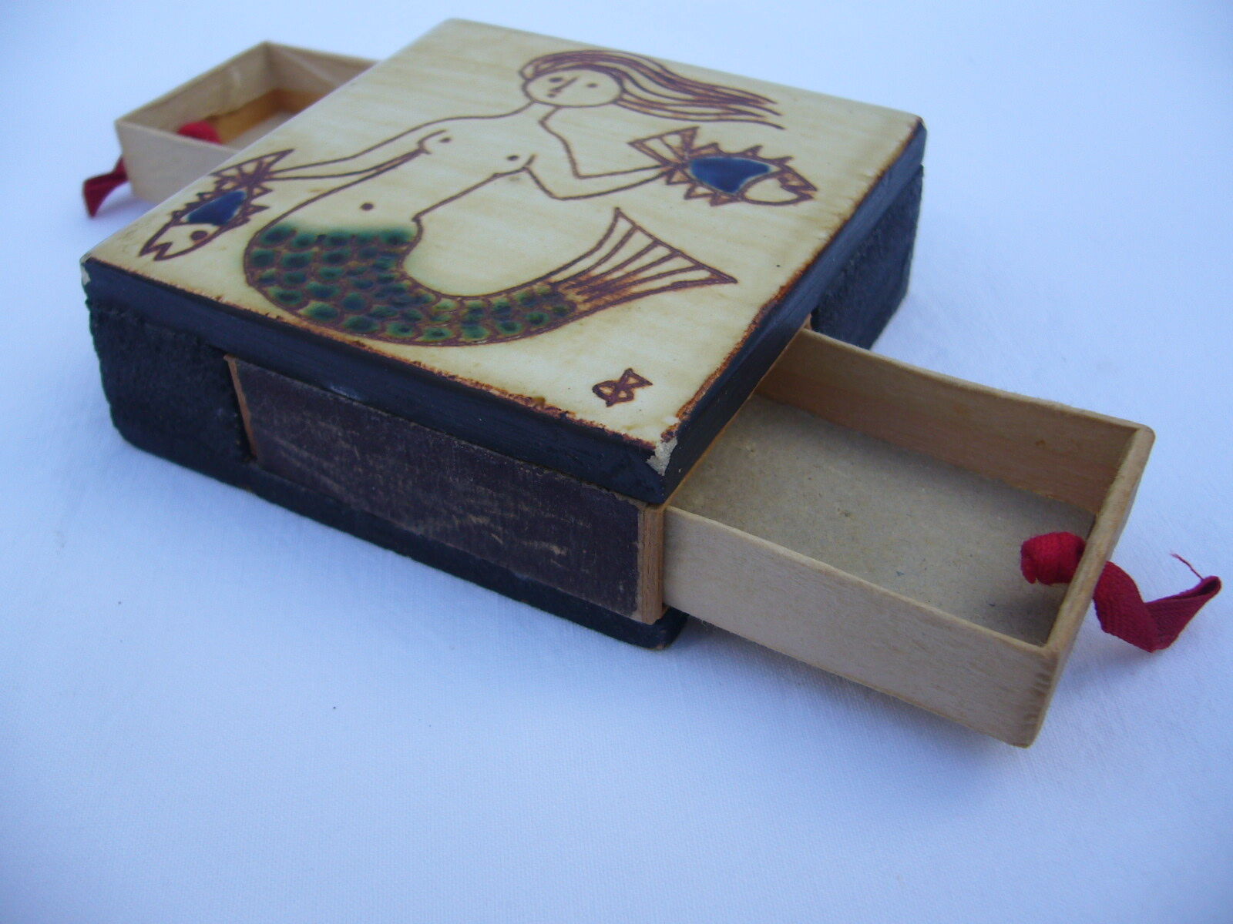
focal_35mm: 35
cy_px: 462
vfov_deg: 40.7
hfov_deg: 52.6
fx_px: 1247
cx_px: 616
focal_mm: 5.8
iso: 80
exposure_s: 1/200
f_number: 2.8
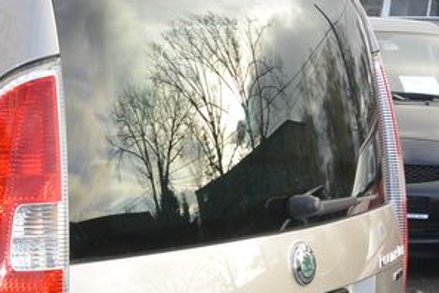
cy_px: 335
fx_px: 1134
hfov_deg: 20.0
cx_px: -137
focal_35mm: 93
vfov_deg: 14.3
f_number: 4.5
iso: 160
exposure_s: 1/250
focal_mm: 10
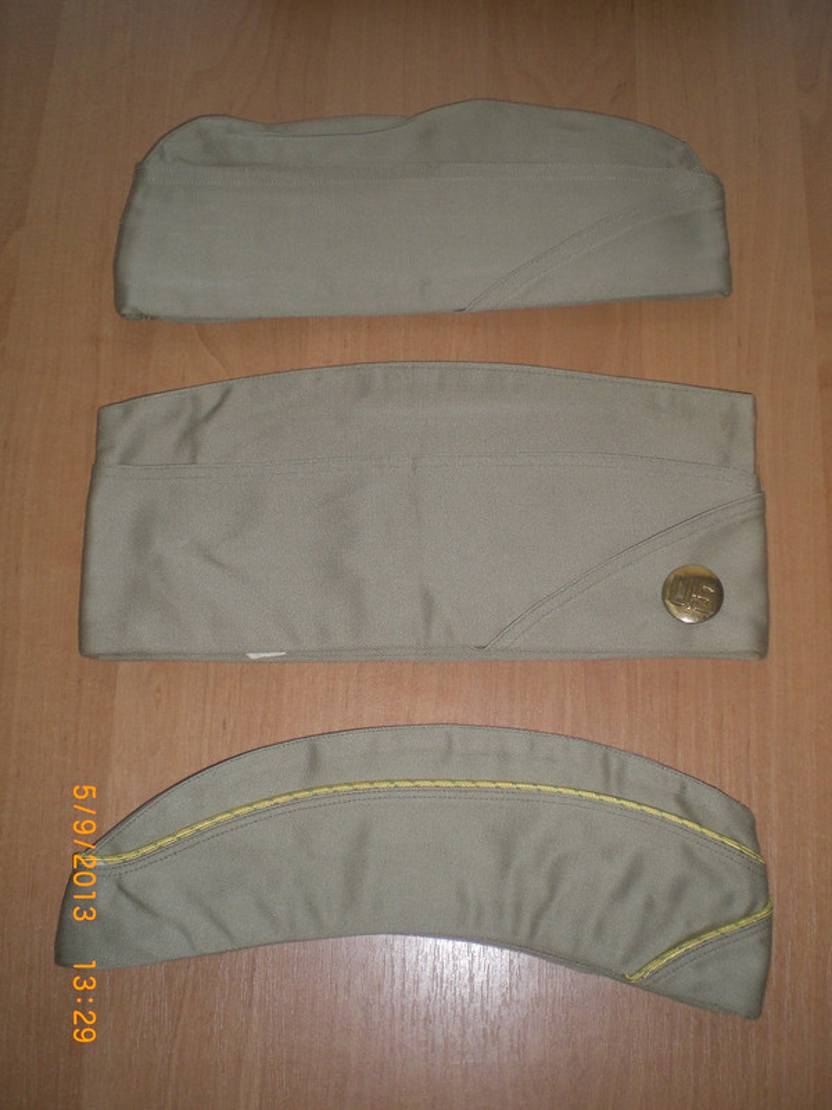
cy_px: 555
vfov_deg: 49.0
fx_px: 1218
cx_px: 416
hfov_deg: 37.7
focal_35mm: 38
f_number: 3.1
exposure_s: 1/60
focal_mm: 6.3
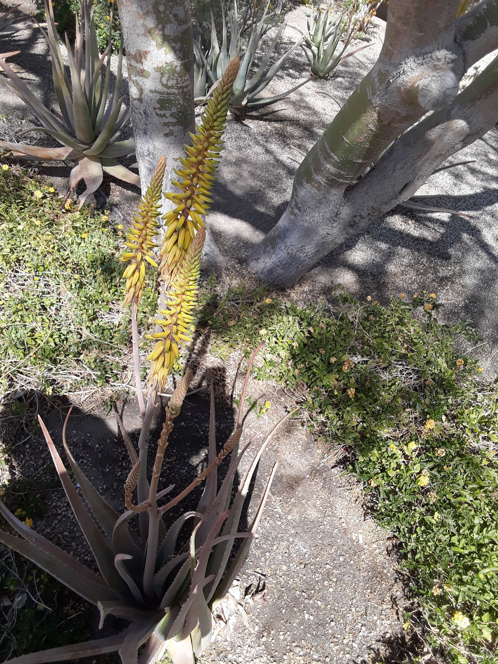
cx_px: 249
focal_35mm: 28
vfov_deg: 63.4
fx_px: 537
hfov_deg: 49.7
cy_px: 332
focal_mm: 2.9
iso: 40
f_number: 1.9
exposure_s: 1/816
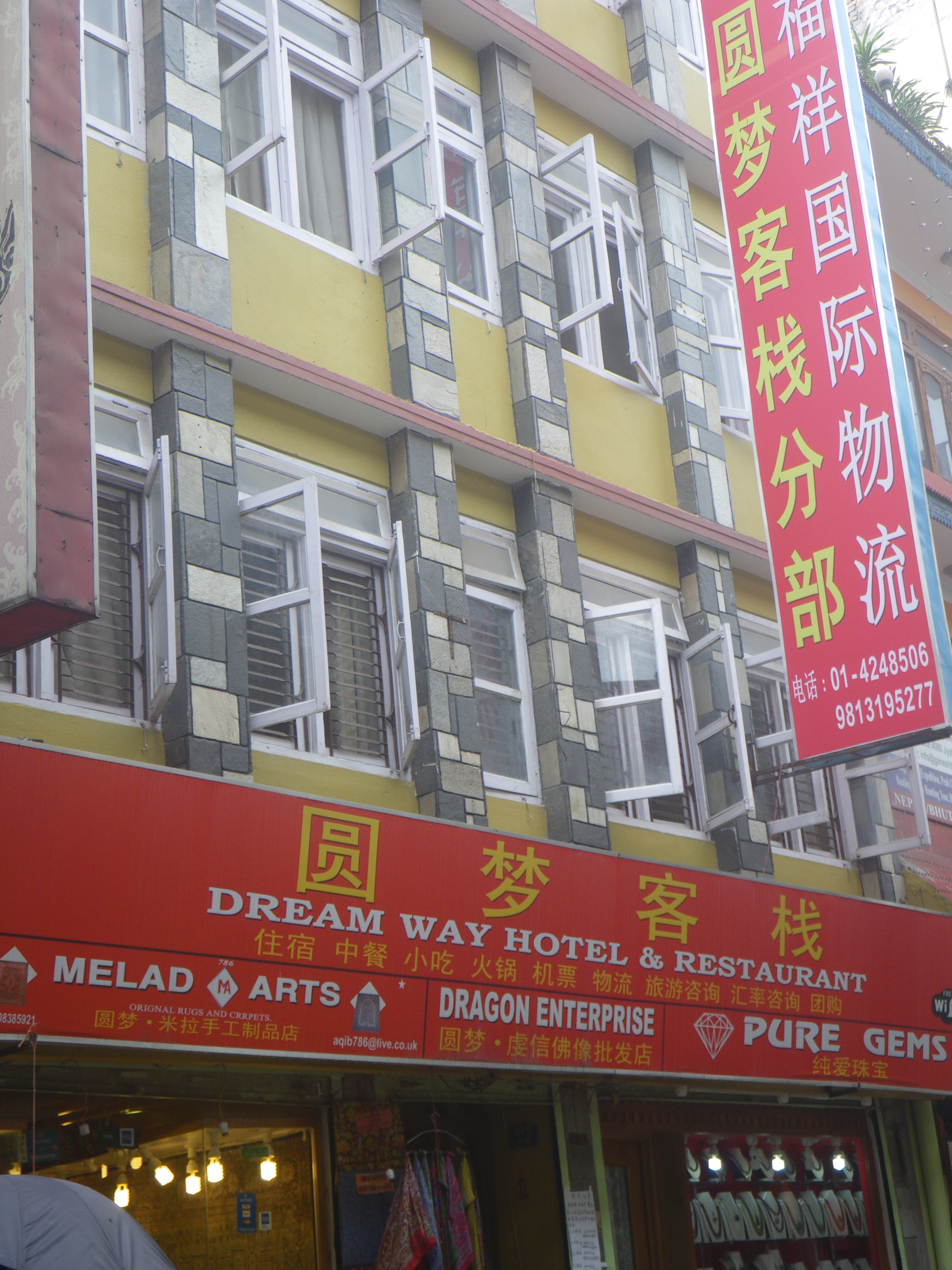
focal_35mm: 51
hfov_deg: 28.6
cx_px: 476
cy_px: 635
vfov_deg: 37.5
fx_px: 1870
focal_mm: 9.1
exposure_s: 1/100
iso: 50
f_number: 4.4
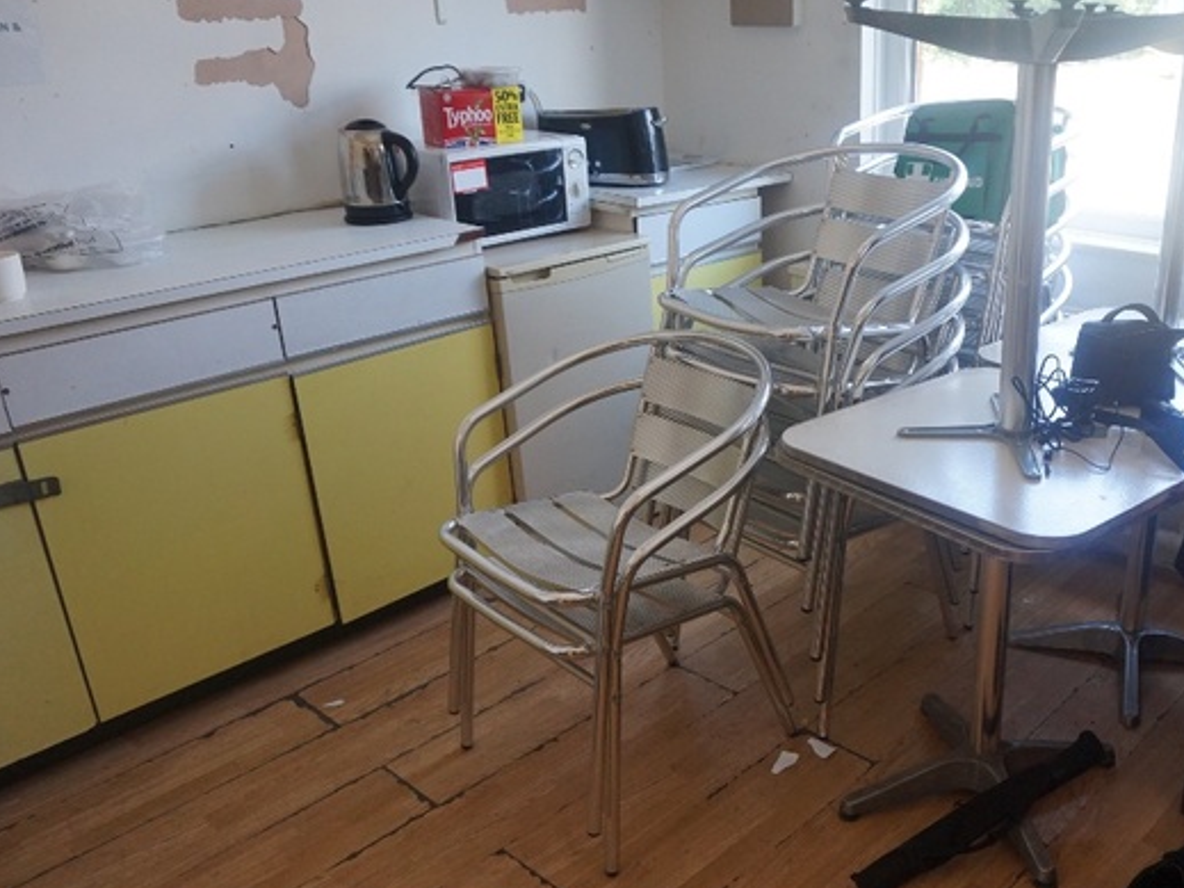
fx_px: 1094
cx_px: 812
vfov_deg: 44.1
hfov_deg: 55.4
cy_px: 484
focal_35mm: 32
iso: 1000
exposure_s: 1/160
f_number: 4
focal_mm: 16
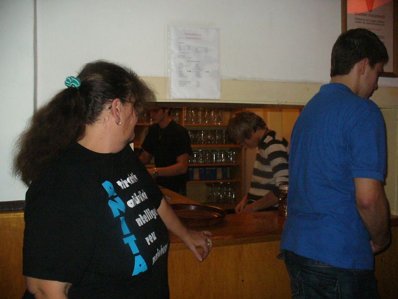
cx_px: 199
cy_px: 150
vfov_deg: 38.7
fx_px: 425
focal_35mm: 37
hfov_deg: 50.1
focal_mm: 6.1
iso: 400
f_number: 2.8
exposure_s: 1/60
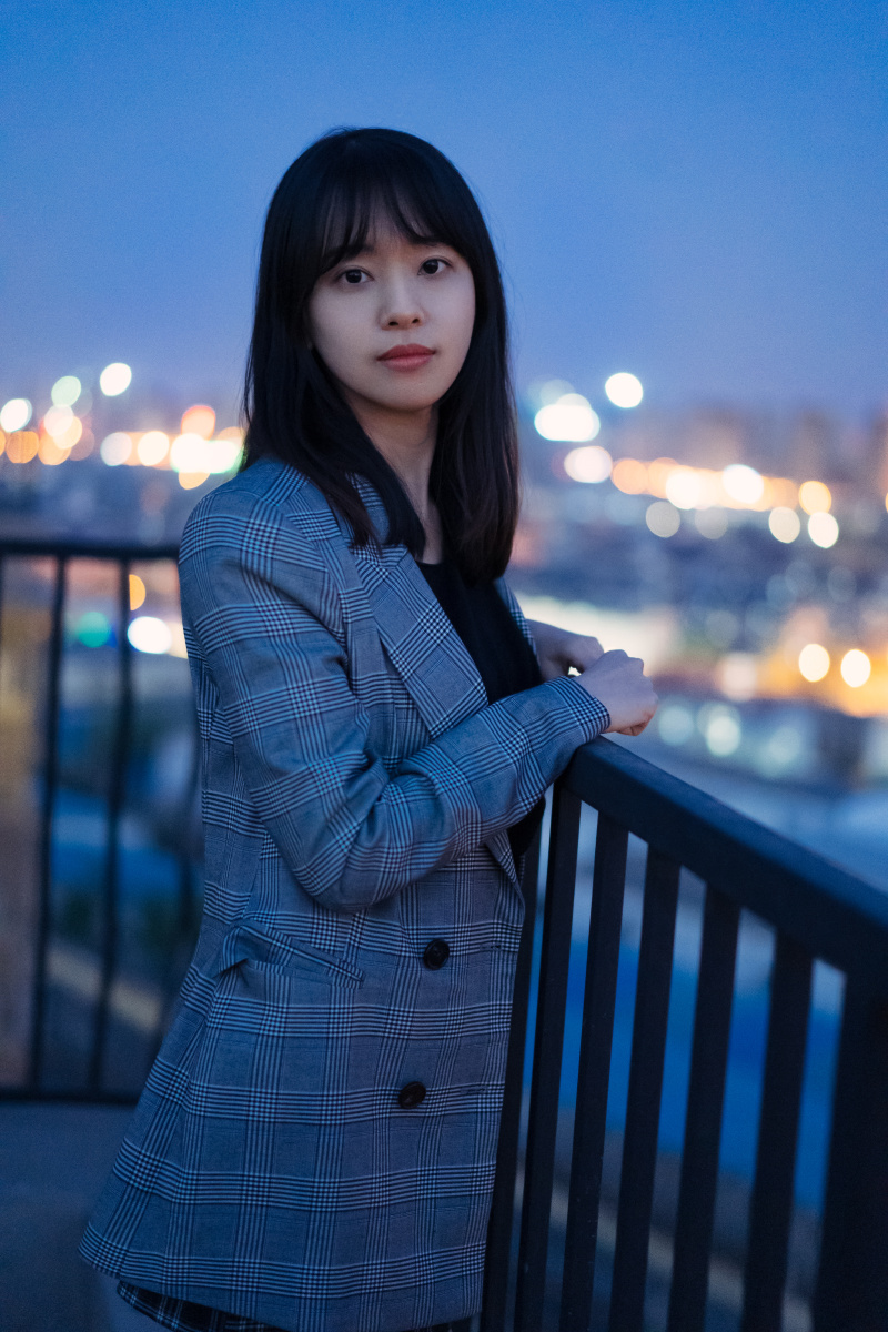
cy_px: 666
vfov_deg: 36.2
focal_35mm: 55
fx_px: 2035
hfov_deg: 24.6
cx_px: 444
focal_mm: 55
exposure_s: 1/60
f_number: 1.8
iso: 12800
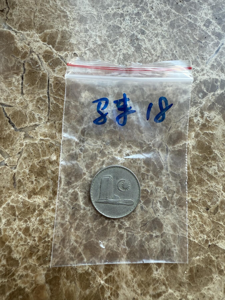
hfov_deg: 56.8
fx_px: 208
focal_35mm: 24
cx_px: 112
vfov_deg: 71.6
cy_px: 150
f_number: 2.2
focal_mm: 2.22
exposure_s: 1/99
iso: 125
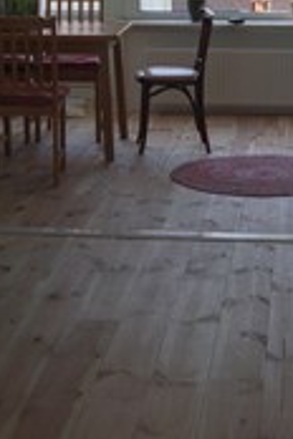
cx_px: 174
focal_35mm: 102
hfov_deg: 13.4
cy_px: 98
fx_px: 1245
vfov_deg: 19.8
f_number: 2.8
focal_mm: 7.9
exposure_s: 1/60
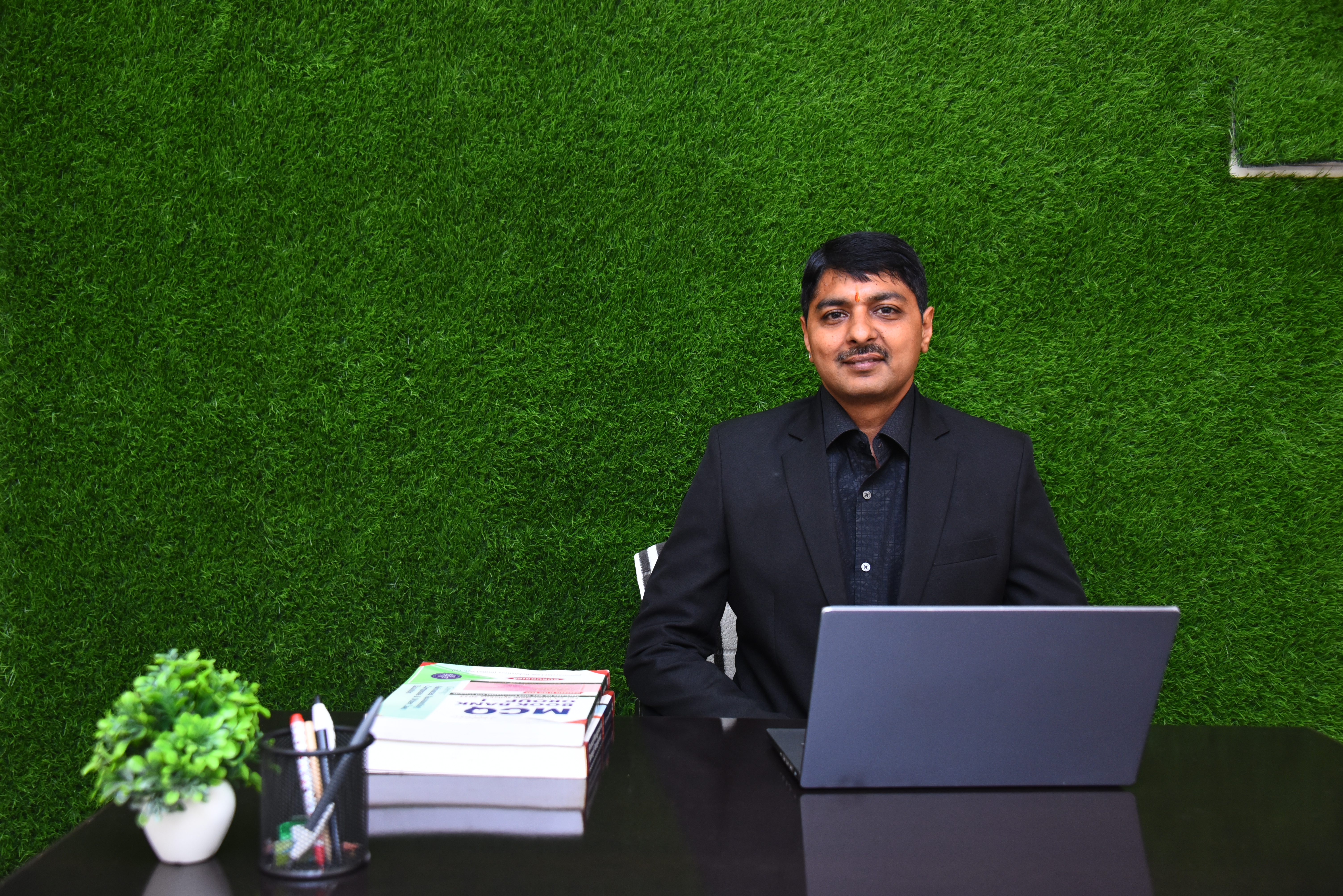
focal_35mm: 40
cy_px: 448
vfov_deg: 33.4
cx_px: 672
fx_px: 1493
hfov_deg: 48.4
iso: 1600
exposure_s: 1/160
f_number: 5.6
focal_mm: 40
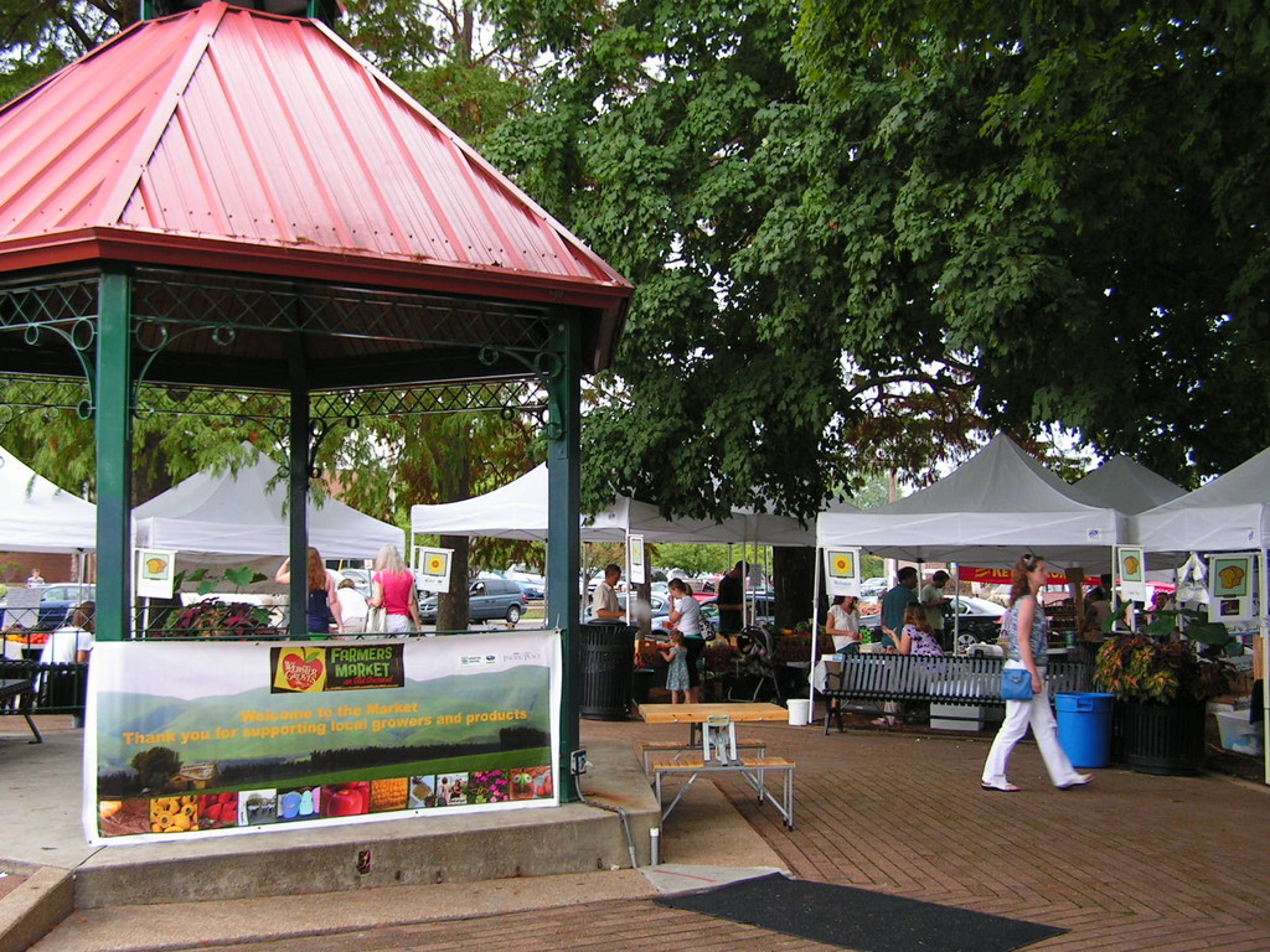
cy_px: 476
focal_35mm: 38
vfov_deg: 37.7
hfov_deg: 49.0
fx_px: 1394
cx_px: 635
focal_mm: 6.3
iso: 50
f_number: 3.2
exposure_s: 1/50
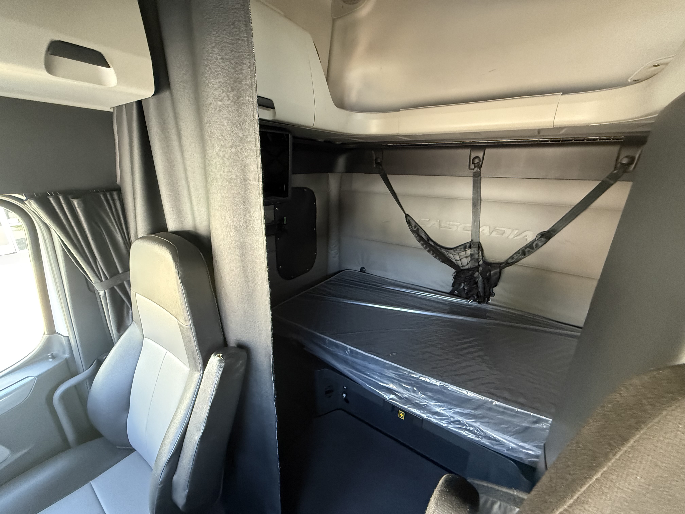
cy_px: 257
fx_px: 277
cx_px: 342
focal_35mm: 14
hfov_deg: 102.1
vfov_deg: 85.7
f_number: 2.2
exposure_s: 1/60
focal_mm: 2.22
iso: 640
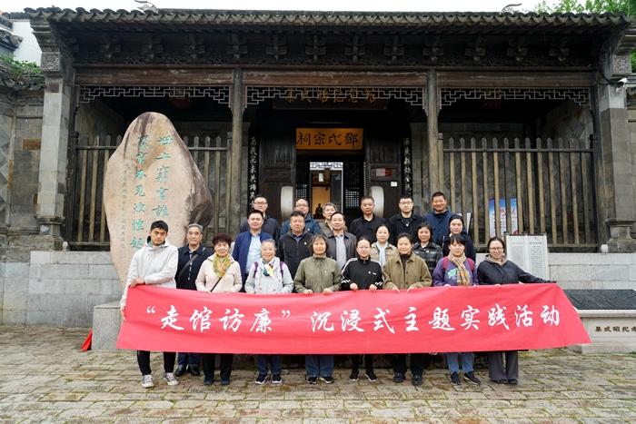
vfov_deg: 51.3
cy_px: 212
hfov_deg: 71.5
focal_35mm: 25
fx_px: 442
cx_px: 318
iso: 100
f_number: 4.5
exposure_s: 1/80
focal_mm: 25
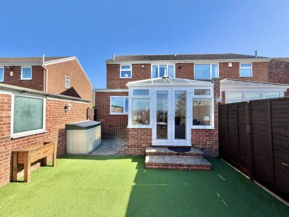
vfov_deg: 85.7
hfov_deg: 102.1
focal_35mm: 14
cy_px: 108
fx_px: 117
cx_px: 144
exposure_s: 1/726
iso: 40
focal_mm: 2.22
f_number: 2.2
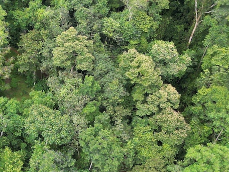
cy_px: 162
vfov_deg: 14.5
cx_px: -12
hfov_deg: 18.8
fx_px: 668
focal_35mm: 101
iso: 100
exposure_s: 1/500
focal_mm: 6.72
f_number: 1.7
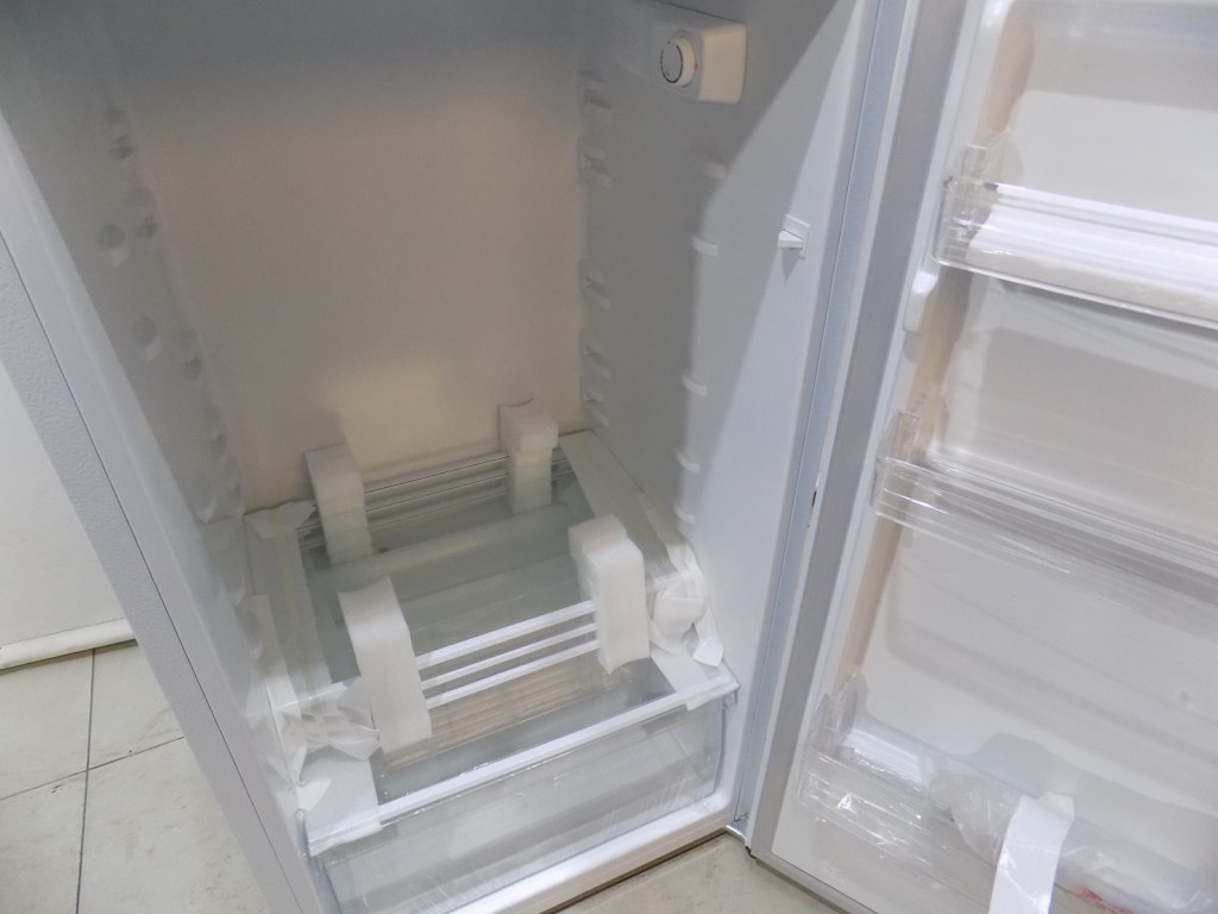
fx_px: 809
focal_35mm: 23
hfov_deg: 73.9
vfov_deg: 58.9
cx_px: 609
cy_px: 457
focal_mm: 4
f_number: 3.1
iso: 220
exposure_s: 1/30
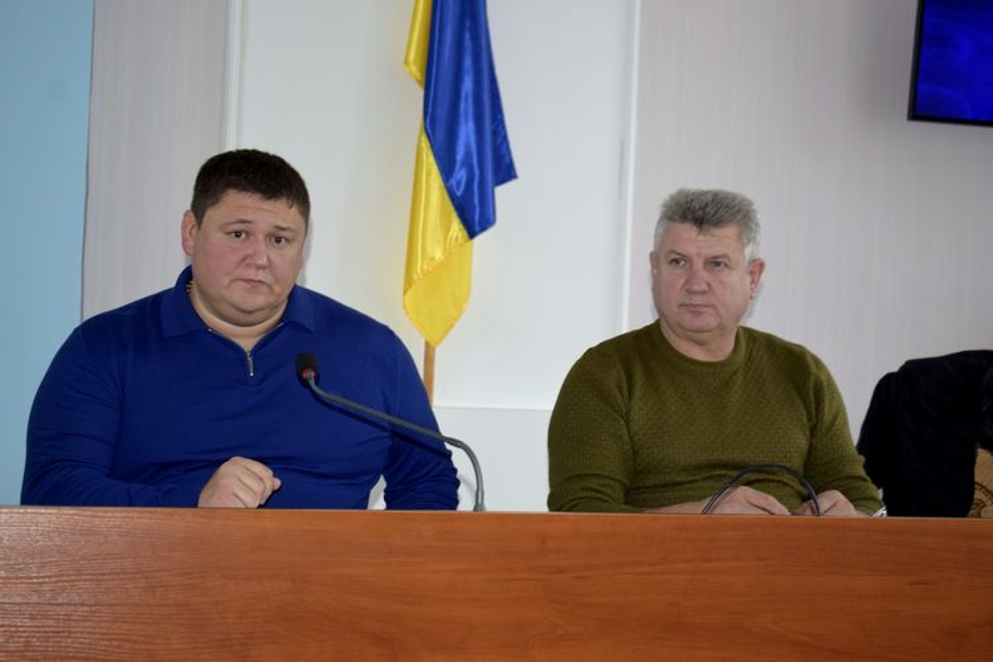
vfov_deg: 19.7
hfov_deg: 29.2
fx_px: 1903
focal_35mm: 69
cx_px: 496
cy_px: 331
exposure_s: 1/60
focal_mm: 46
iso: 1000
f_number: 5.3
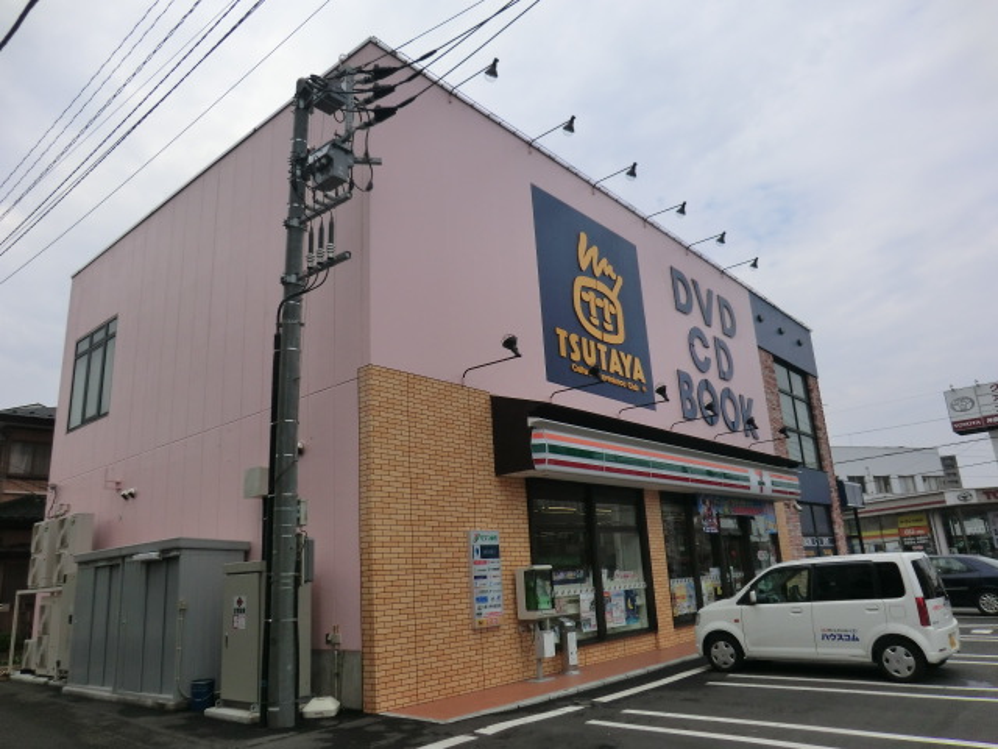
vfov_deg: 56.8
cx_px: 499
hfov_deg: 71.6
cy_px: 374
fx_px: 692
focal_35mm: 24
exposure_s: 1/250
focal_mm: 4.3
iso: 80
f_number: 7.5
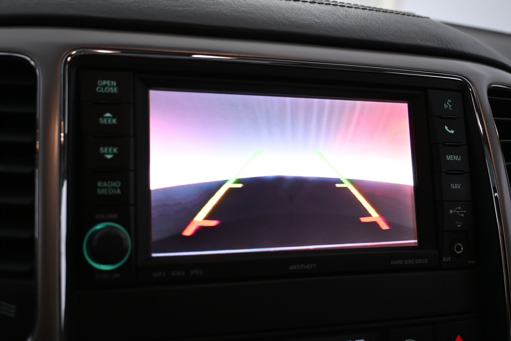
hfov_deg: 47.9
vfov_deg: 33.0
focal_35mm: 41
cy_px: 166
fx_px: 575
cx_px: 243
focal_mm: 25
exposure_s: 1/50
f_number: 4.2
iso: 1000
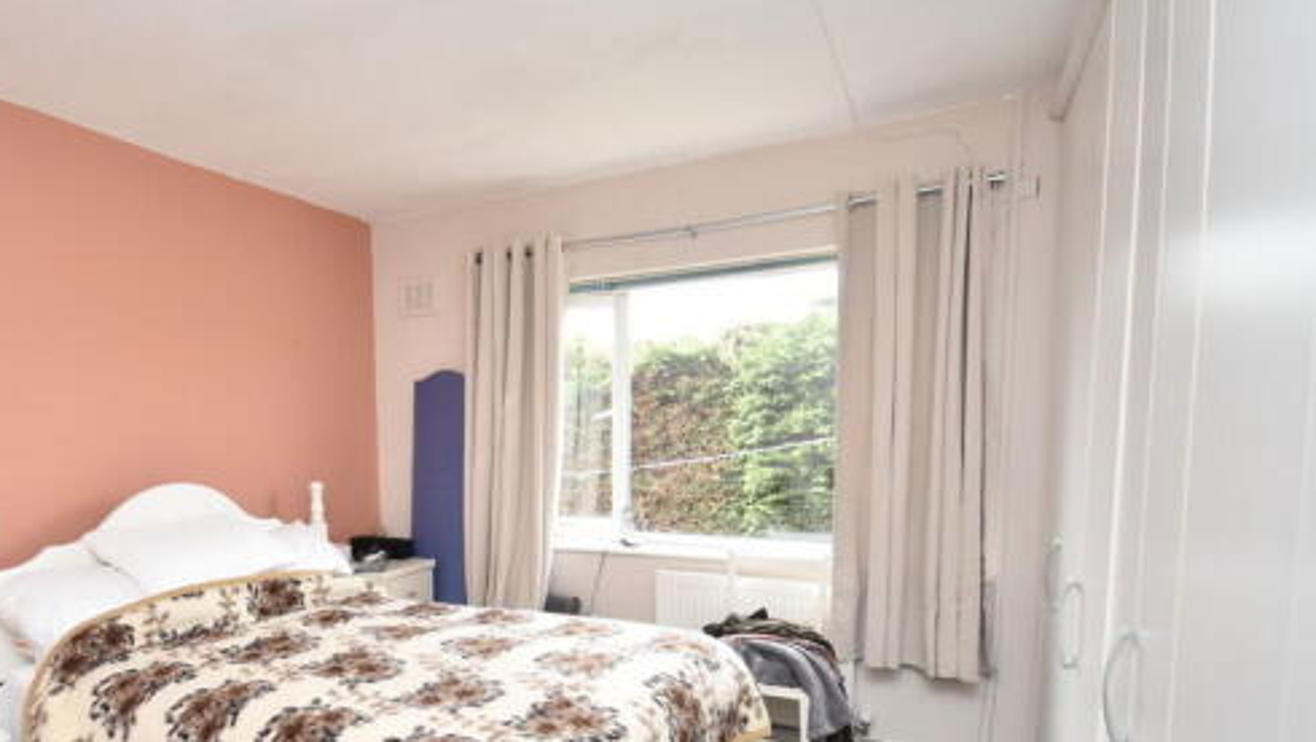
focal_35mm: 21
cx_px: 461
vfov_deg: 52.6
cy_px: 496
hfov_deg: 81.5
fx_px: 733
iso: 560
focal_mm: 10
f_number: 5
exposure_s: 1/200
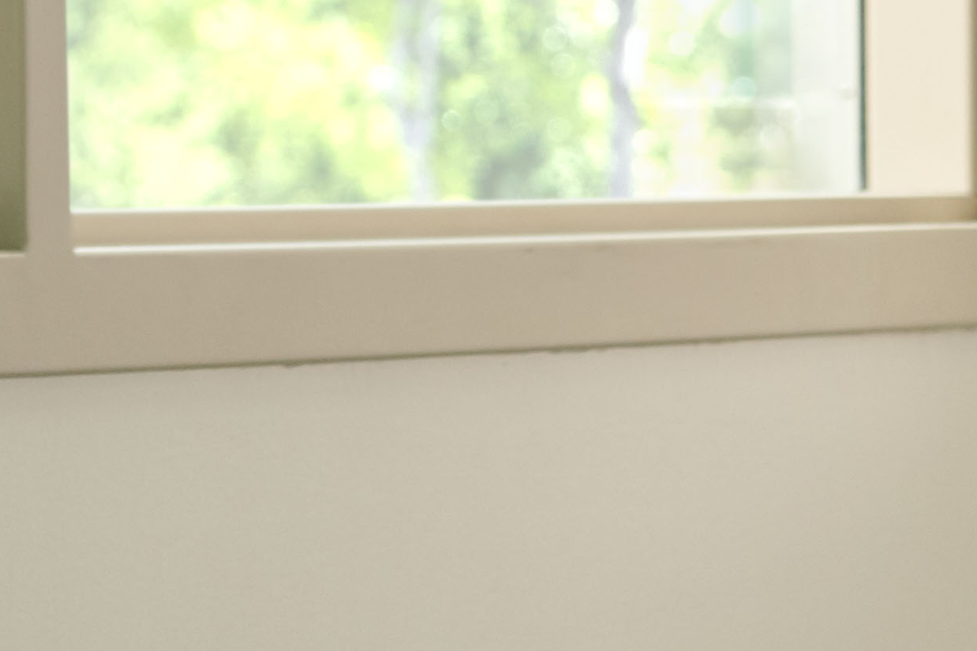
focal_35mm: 467
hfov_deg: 4.4
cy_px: 1907
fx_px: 12671
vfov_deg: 2.9
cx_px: 1071
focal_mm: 70
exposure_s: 1/125
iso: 400
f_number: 5.6
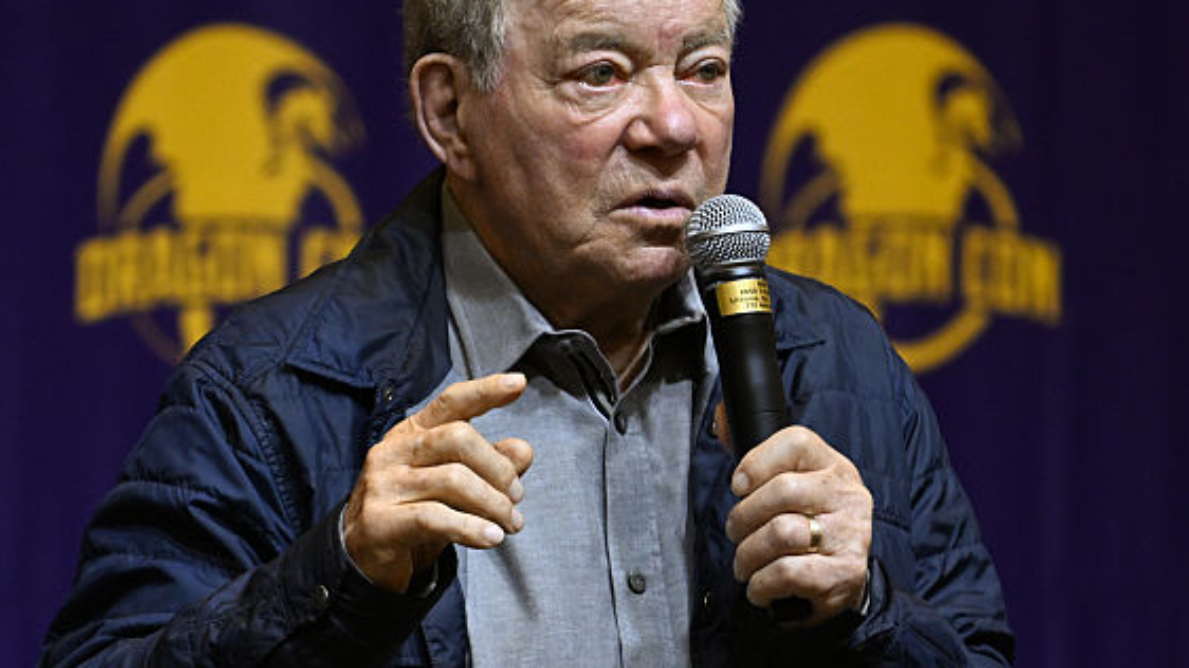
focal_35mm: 1146
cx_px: 561
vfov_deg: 1.1
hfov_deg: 1.9
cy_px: 428
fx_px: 36127
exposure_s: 1/160
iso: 3200
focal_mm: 600
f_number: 6.3
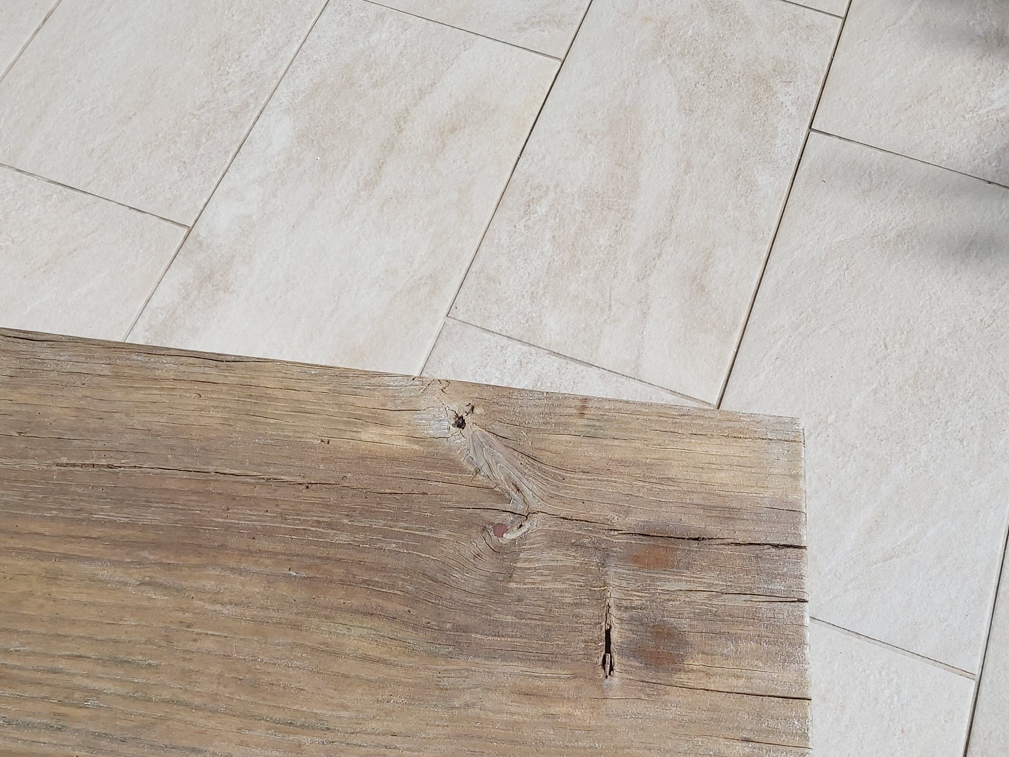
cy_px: 504
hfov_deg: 47.8
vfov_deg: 36.4
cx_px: 460
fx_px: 1137
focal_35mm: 39
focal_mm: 3.92
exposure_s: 1/2519
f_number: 1.7
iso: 64
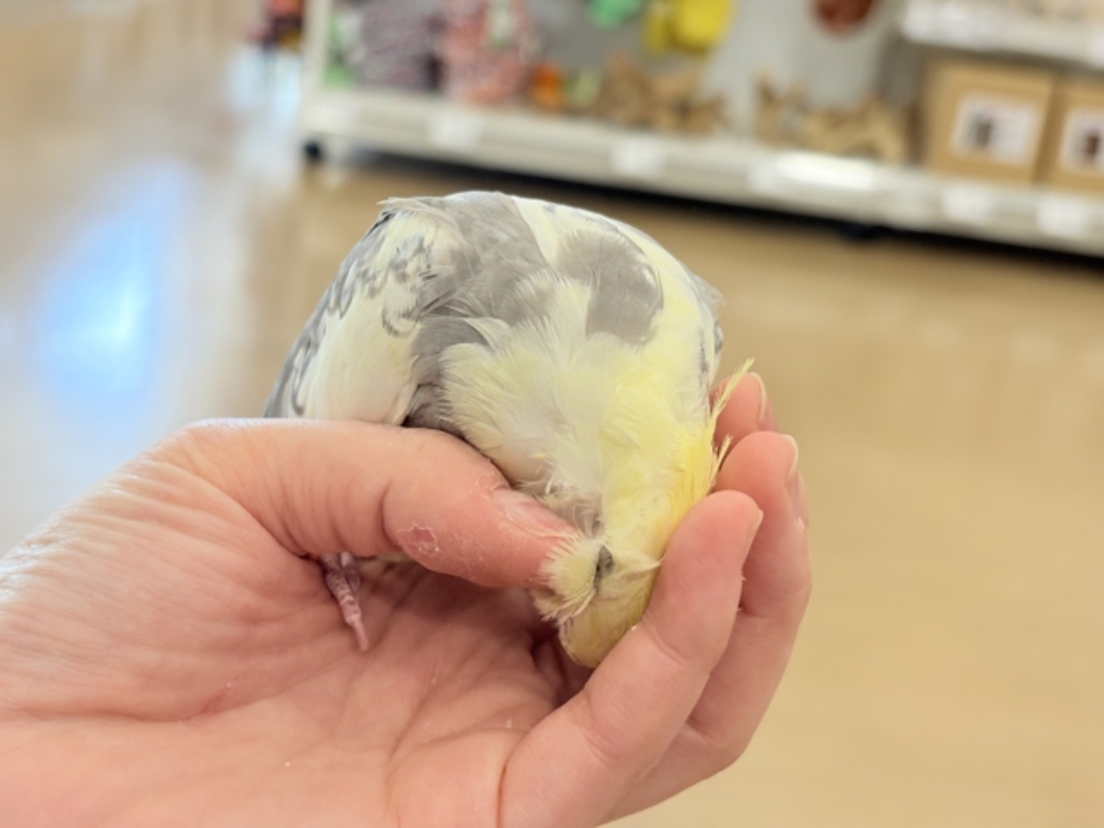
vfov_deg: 28.0
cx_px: 552
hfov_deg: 36.8
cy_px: 414
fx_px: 1658
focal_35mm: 52
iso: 64
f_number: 1.6
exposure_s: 1/100
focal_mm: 5.96
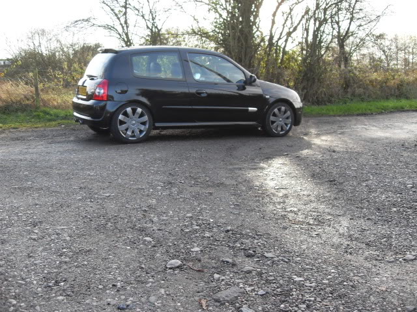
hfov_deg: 54.0
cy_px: 156
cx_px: 208
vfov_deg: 41.8
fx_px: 410
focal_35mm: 34
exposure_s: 1/180
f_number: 2.8
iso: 80
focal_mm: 6.3
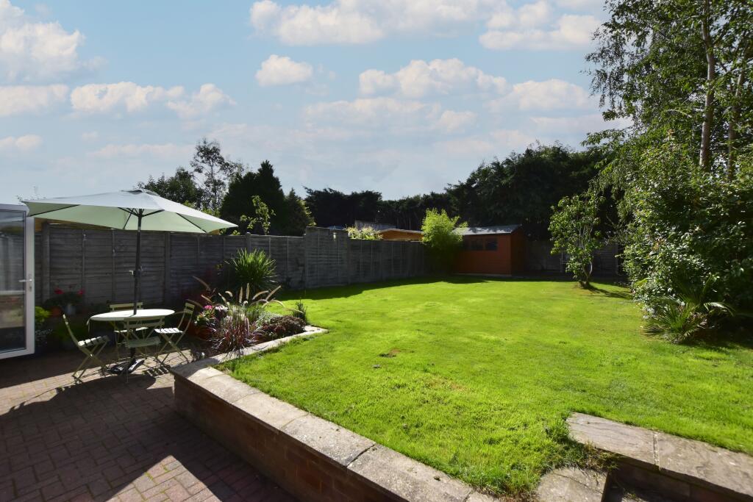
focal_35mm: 15
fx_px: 314
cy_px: 251
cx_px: 376
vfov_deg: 77.3
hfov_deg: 100.4
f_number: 8
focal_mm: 10
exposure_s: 1/1600
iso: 640
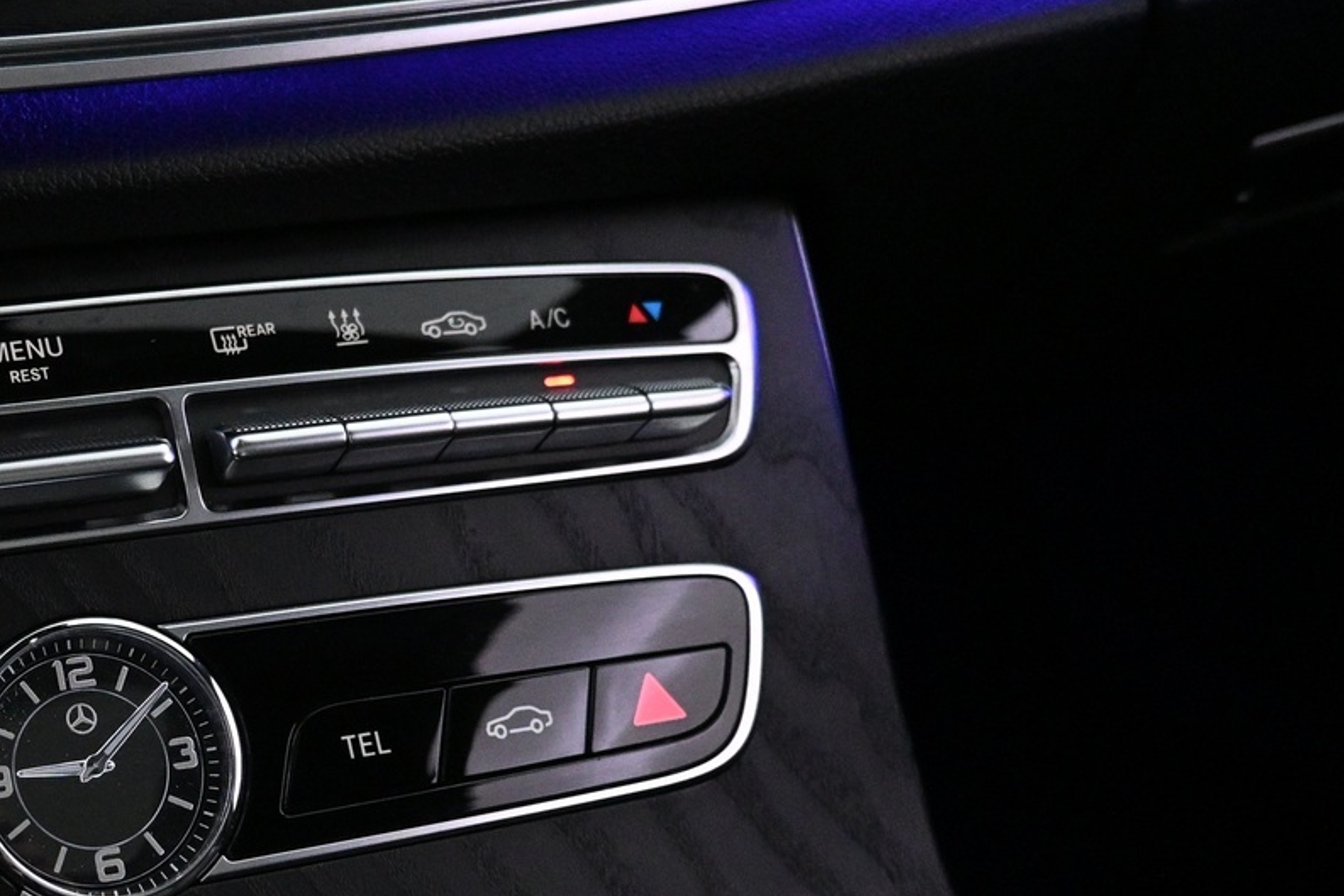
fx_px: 1830
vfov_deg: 27.5
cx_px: -12
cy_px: 523
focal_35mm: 49
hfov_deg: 36.2
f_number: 3.5
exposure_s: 1/125
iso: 4000
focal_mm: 16
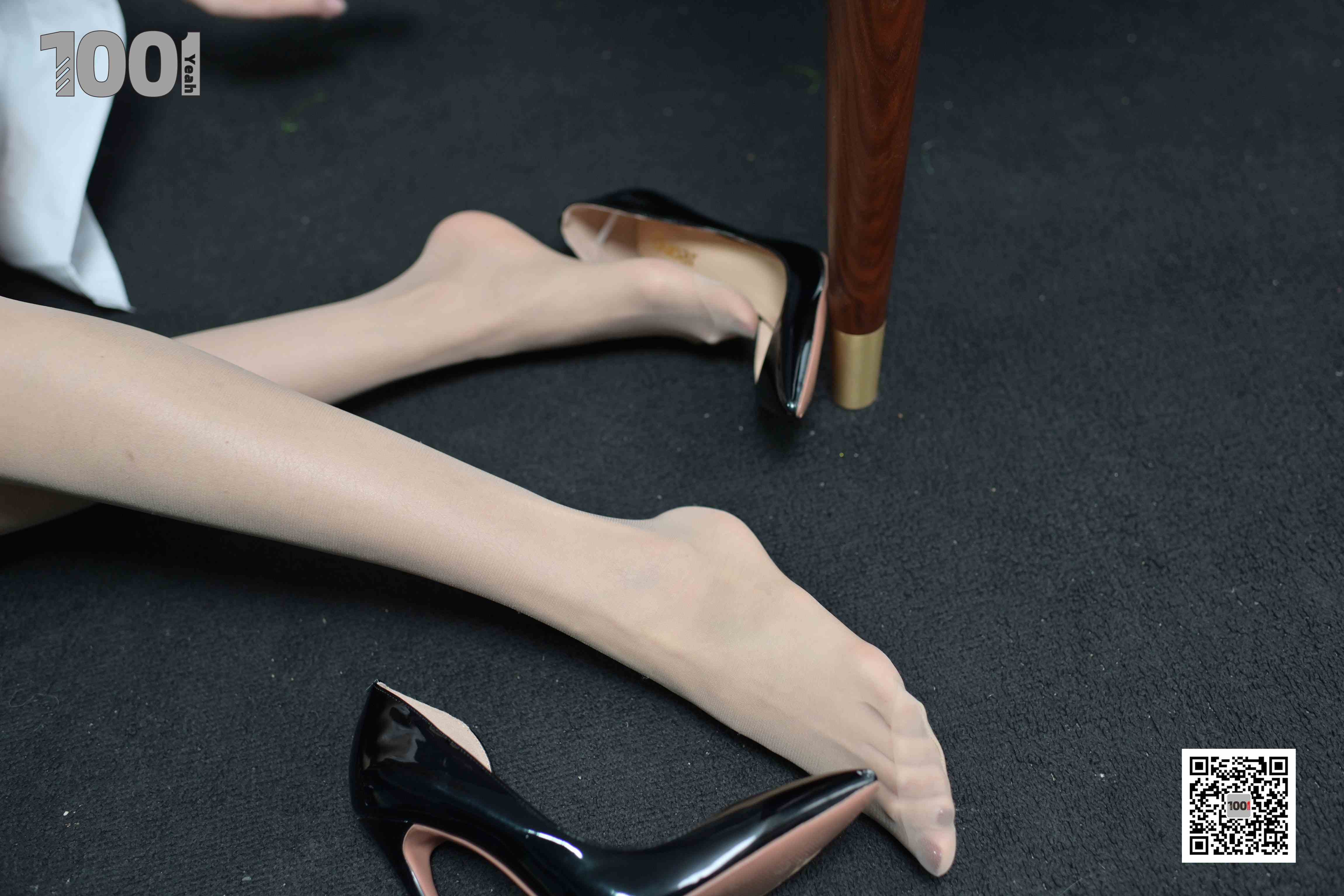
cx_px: 672
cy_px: 448
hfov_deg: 54.4
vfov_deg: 37.9
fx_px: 1307
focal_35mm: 35
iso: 640
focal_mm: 35
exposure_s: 1/160
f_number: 3.2
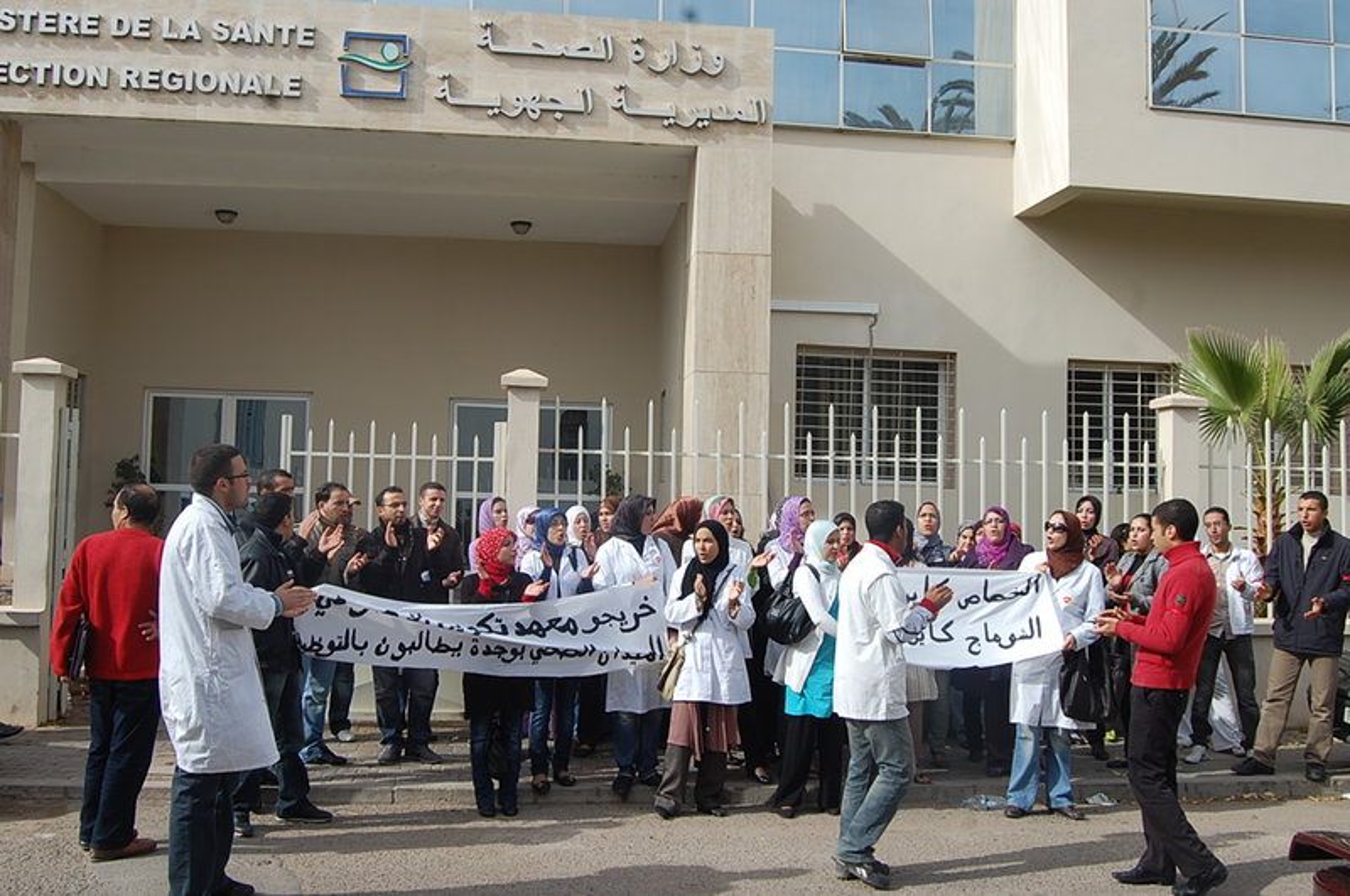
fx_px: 1236
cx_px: 675
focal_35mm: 33
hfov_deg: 57.3
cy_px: 448
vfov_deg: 39.9
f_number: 9
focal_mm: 22
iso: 200
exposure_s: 1/320
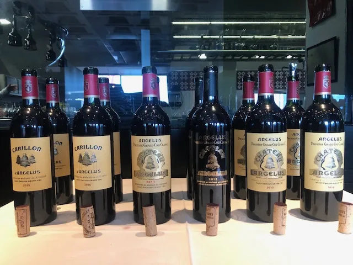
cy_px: 132
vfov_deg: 49.7
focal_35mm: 28
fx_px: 286
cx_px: 176
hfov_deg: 63.4
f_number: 1.8
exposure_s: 1/15
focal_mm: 3.99
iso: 80
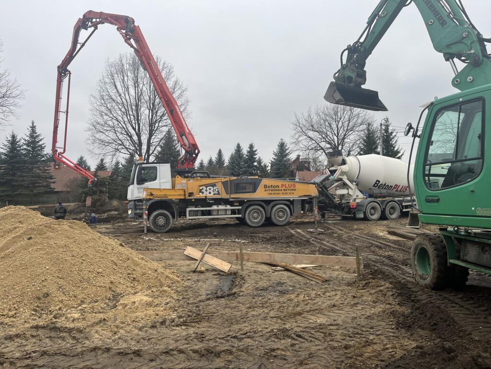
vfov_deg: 53.1
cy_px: 184
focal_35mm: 26
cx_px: 246
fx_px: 369
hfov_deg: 67.3
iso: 50
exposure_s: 1/370
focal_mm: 5.1
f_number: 1.6
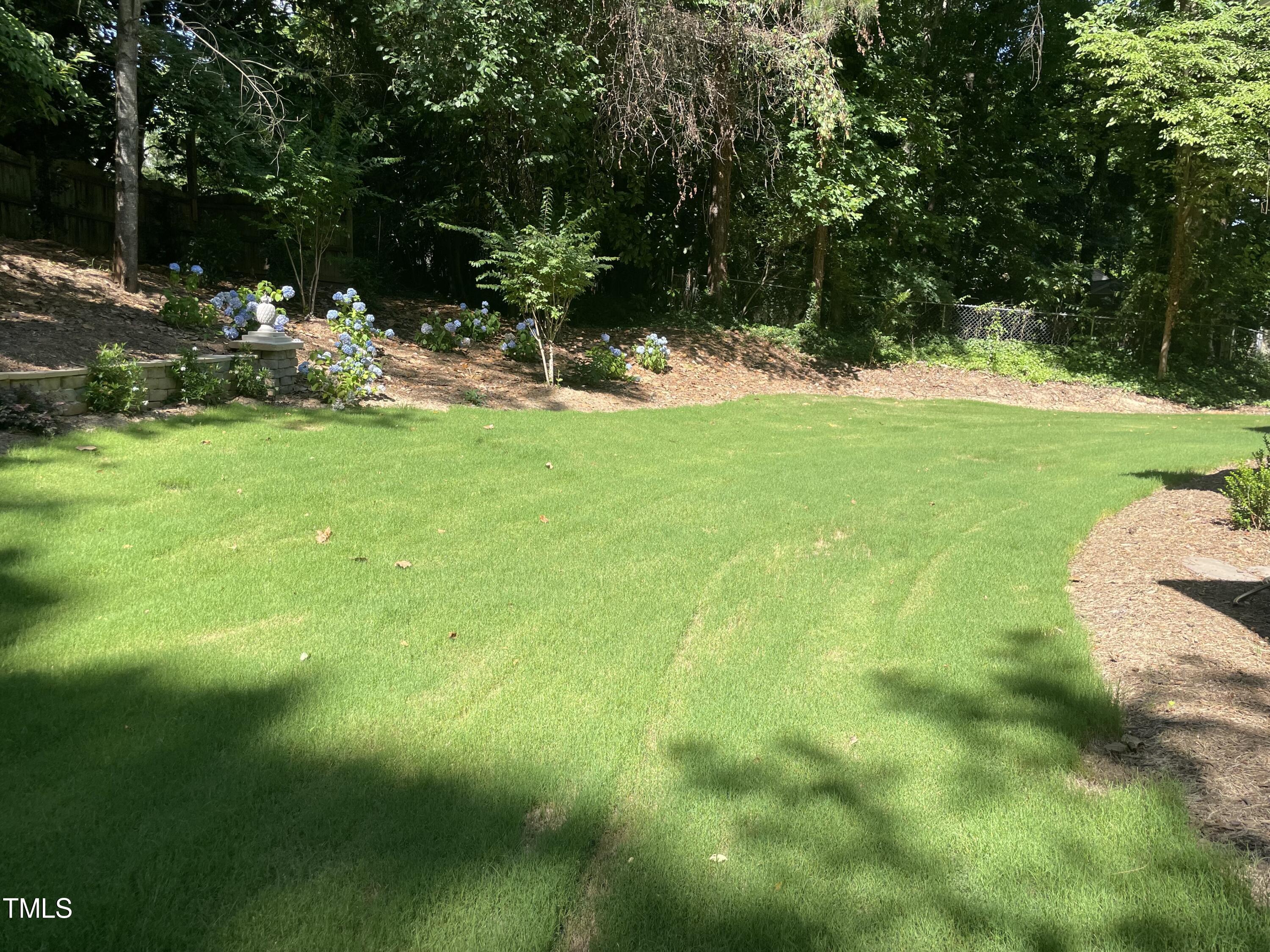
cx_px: 635
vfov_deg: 53.1
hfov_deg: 67.3
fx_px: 954
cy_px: 476
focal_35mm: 26
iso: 32
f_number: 1.6
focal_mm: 4.2
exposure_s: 1/1103
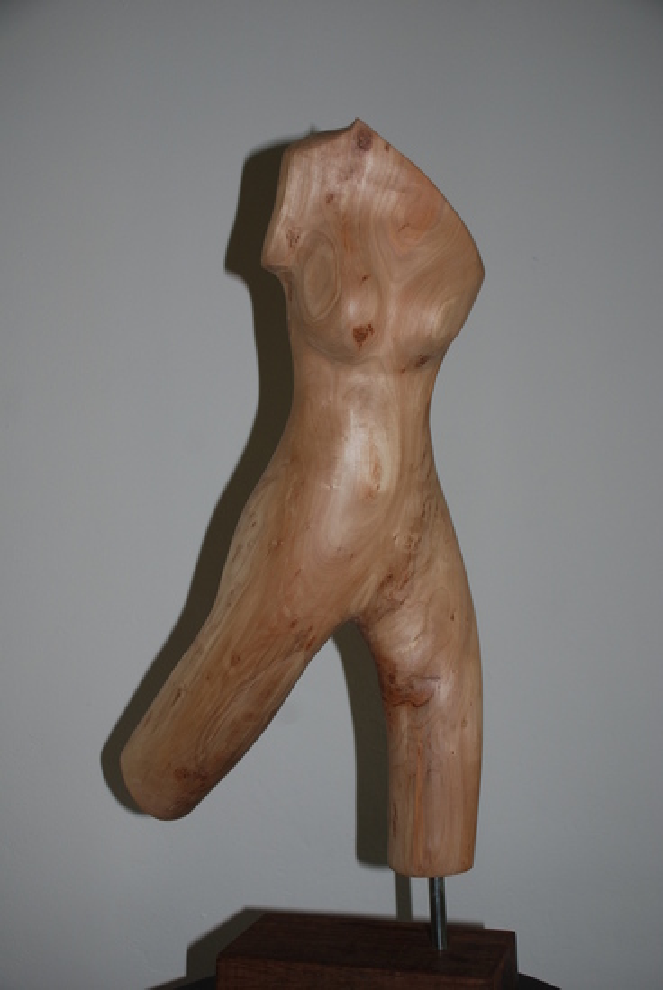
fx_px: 1157
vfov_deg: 46.4
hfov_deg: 32.0
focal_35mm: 42
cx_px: 332
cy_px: 495
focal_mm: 28
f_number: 4
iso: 200
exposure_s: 1/60
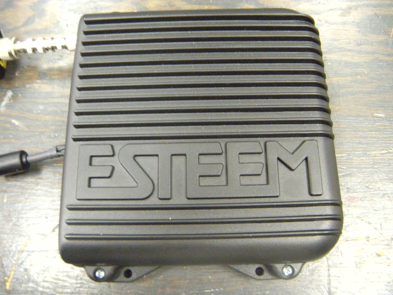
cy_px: 148
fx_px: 397
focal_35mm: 35
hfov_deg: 52.6
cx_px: 196
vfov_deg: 40.7
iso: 661
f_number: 3.8
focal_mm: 5.9
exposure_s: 1/8.7
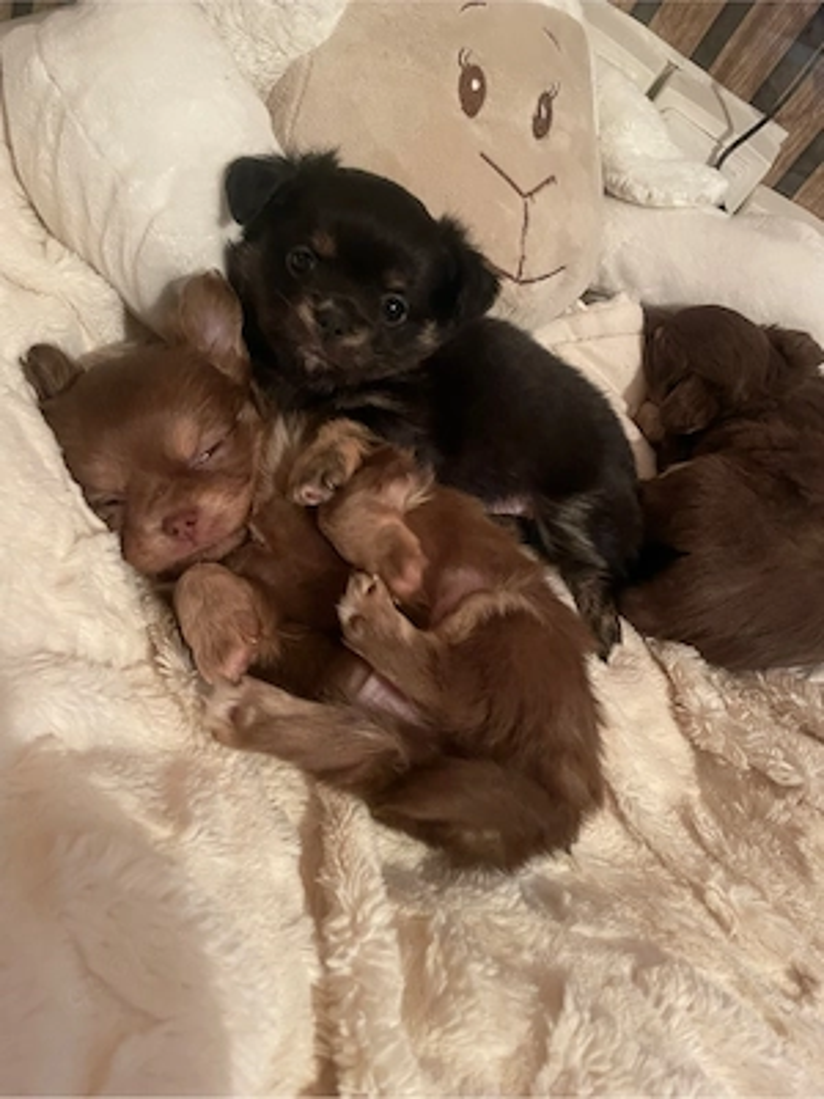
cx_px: 412
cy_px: 550
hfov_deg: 53.1
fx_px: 825
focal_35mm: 26
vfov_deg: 67.3
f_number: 1.6
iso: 640
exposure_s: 1/25
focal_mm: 4.2
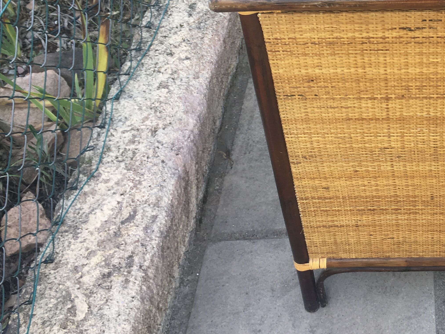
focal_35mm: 58
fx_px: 746
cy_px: 34
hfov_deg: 30.9
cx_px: 440
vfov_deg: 24.5
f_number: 2.2
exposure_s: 1/100
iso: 25
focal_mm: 4.15
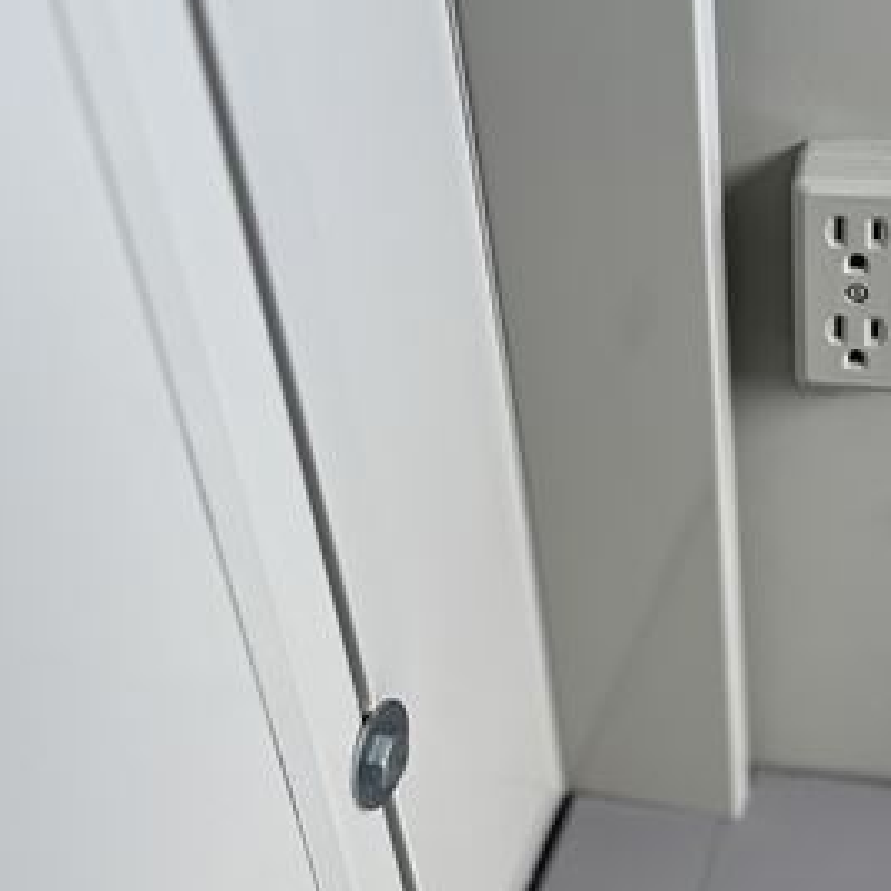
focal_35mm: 48
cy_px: 326
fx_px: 1398
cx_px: 711
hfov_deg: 34.3
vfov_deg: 35.1
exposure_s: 1/121
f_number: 1.6
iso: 40
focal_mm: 5.1
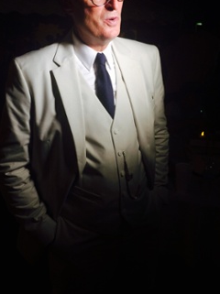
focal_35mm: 38
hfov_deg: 37.6
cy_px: 129
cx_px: 95
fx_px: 323
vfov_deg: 48.9
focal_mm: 4.15
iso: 100
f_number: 2.2
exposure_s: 1/30
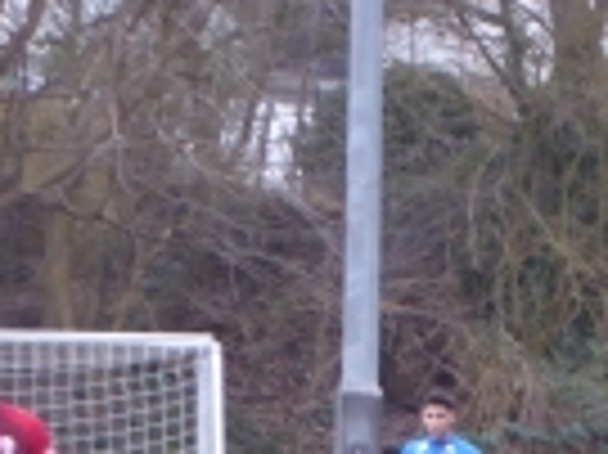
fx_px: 10073
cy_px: 611
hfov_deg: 3.5
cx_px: 658
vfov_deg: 2.6
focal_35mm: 574
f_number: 5.6
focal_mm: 30.9
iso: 400
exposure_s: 1/25
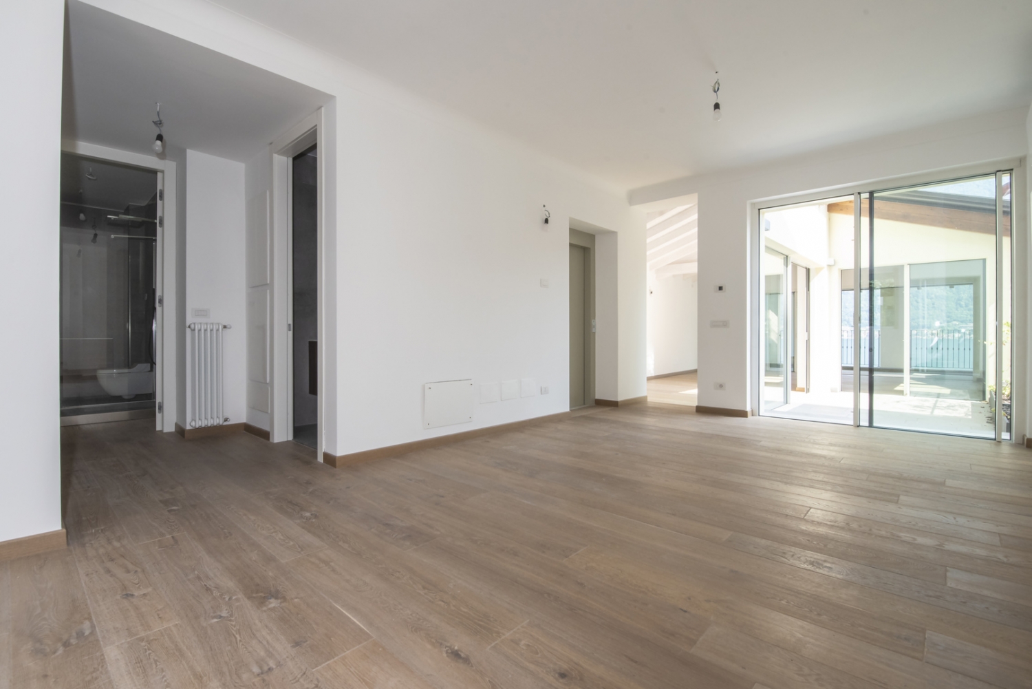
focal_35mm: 15
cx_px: 516
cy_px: 344
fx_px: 430
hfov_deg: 100.4
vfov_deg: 77.4
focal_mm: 15
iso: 900
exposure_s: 1/80
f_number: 11
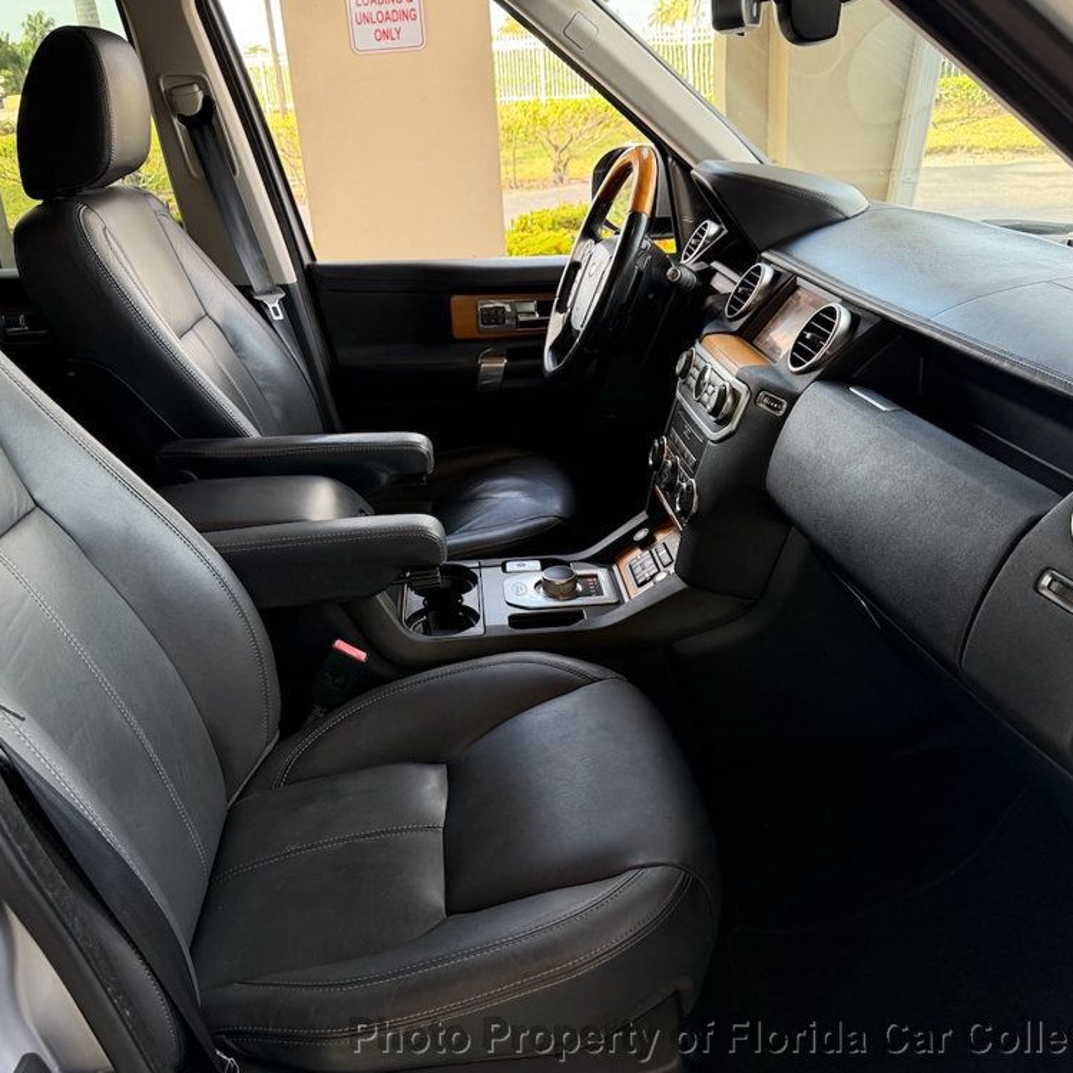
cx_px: 509
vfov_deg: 55.6
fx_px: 1017
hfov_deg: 55.6
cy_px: 534
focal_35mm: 29
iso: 200
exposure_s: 1/125
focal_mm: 6.76
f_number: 1.78
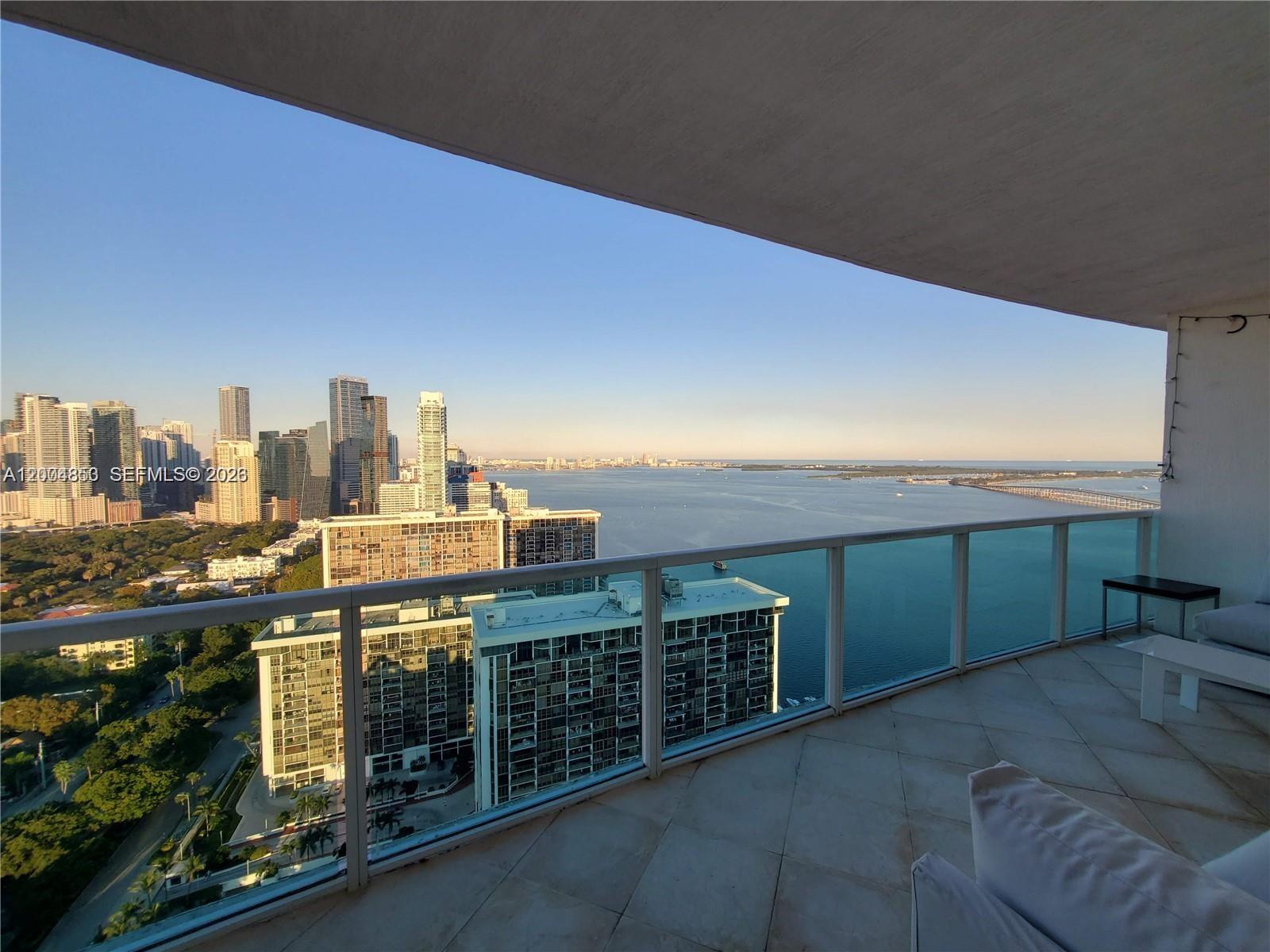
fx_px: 477
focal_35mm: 13
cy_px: 476
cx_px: 635
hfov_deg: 106.2
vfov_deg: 89.9
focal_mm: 1.8
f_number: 2.2
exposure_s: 1/648
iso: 50
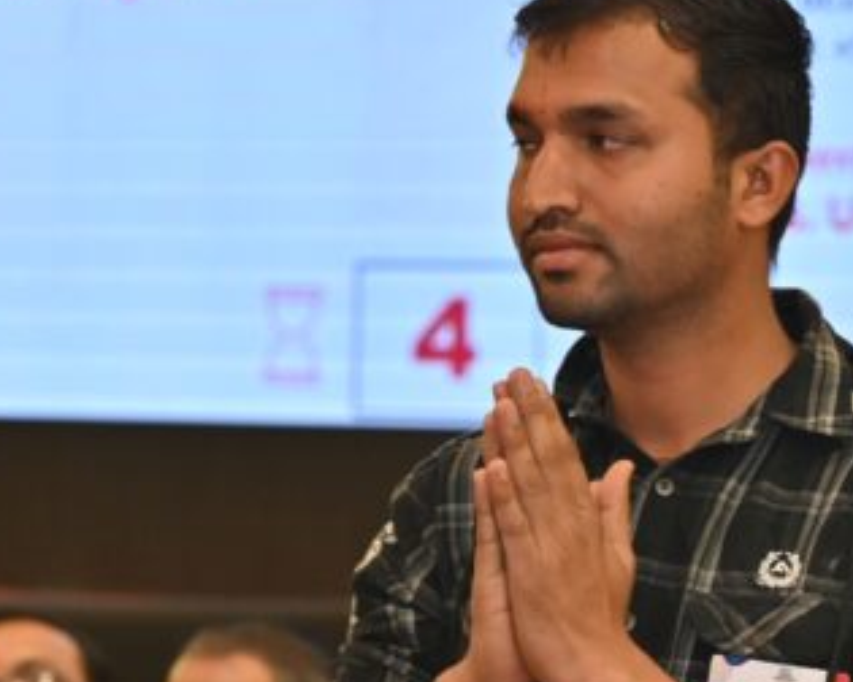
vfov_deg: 5.6
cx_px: 528
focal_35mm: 274
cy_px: 321
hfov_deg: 7.1
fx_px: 6917
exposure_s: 1/160
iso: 1000
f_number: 4.5
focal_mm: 90
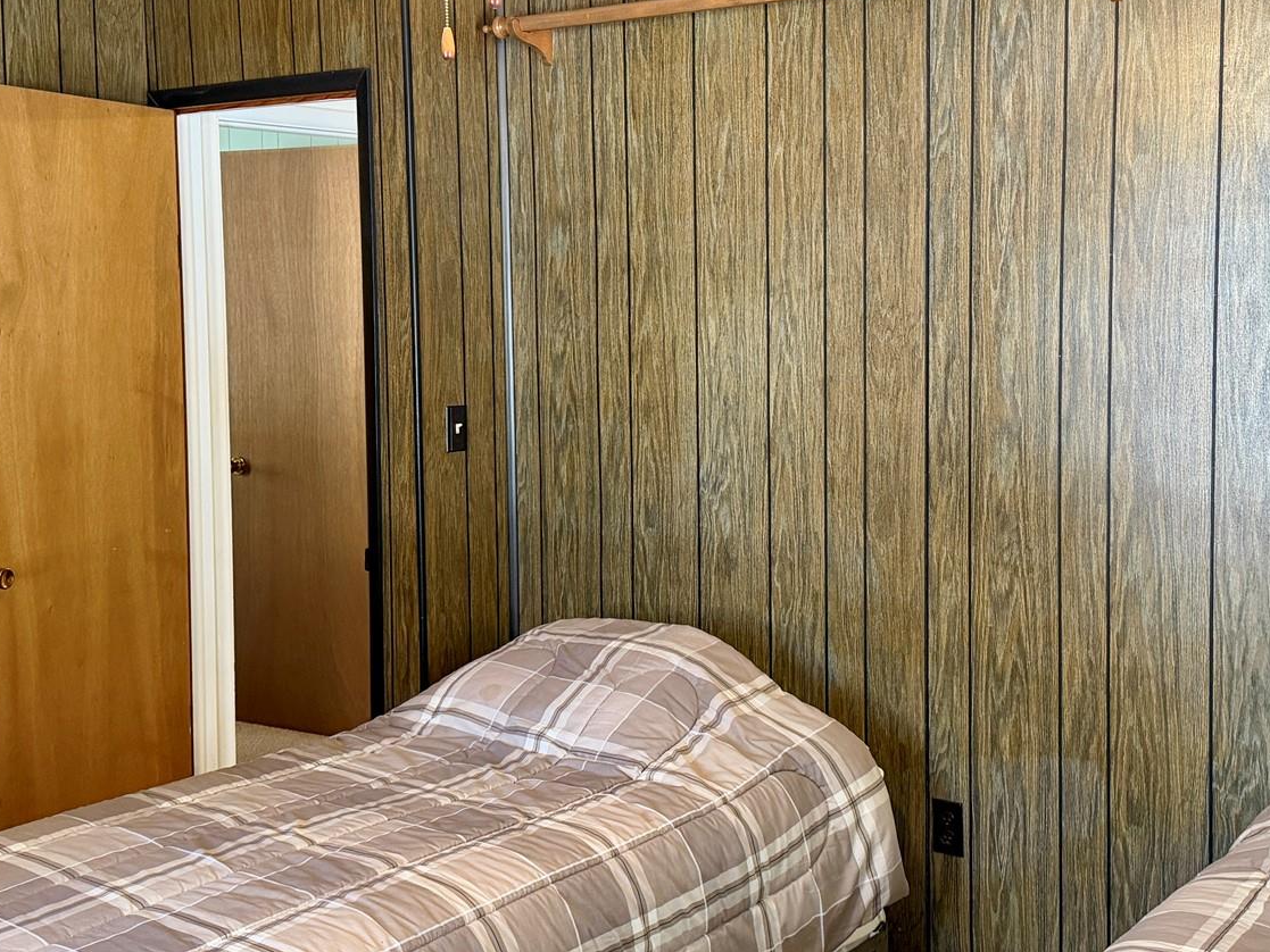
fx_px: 1614
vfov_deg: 32.8
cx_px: 729
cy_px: 408
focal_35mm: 44
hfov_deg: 42.8
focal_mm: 6.76
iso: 400
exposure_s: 1/60
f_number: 1.78
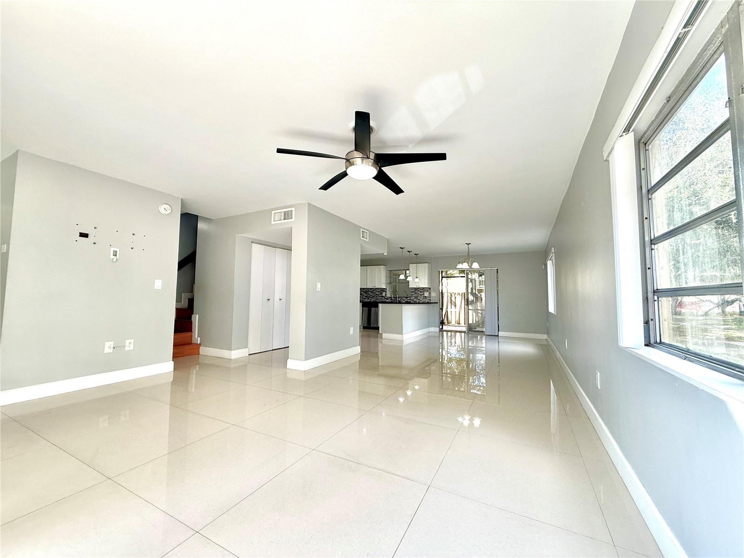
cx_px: 372
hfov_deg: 102.1
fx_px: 301
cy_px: 279
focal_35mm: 14
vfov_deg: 85.7
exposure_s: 1/161
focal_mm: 2.22
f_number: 2.2
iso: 64
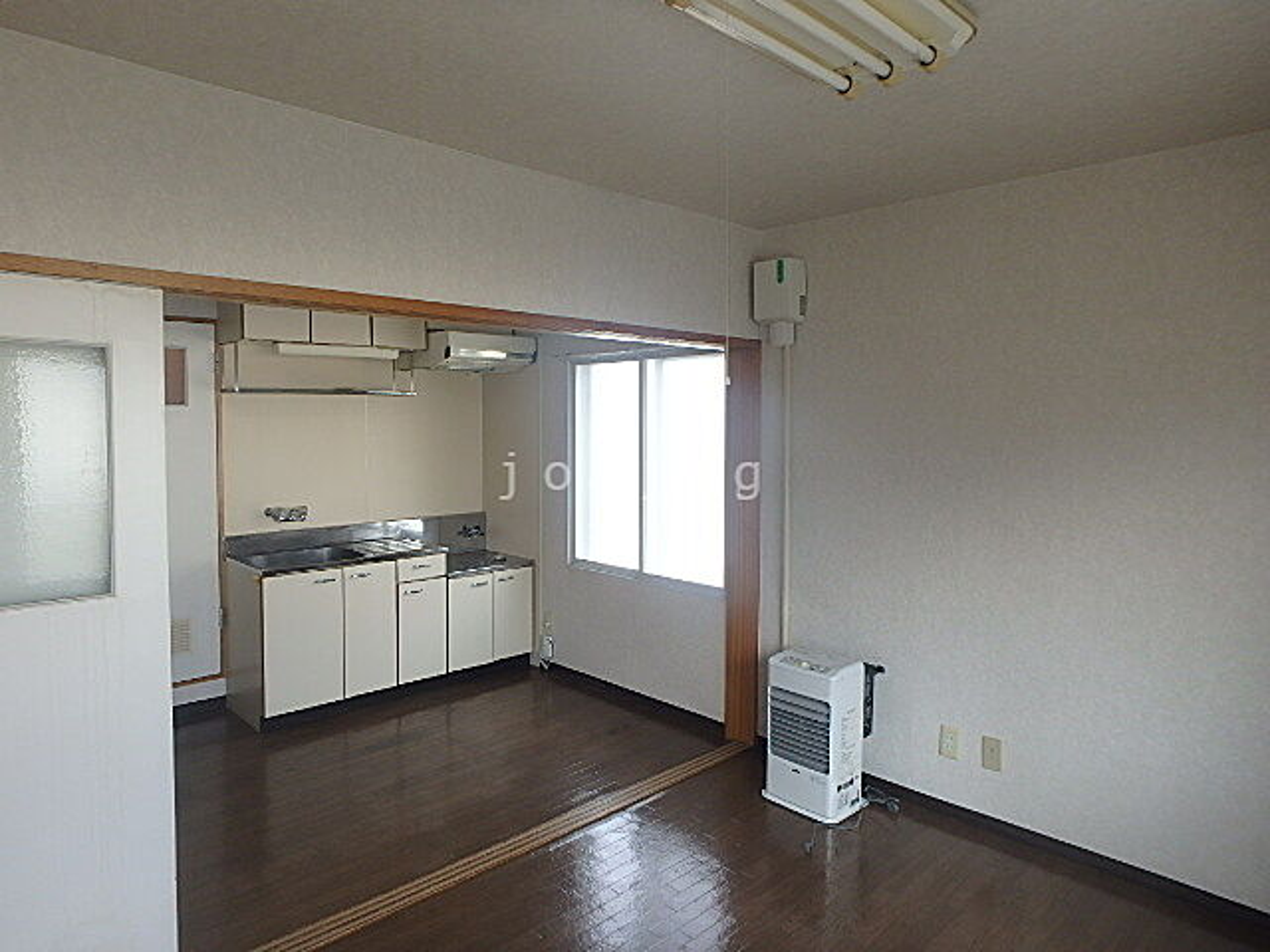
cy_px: 476
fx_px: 770
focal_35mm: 21
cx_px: 635
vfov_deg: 63.4
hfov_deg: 79.0
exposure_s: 1/40
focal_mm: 3.7
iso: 125
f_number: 3.5
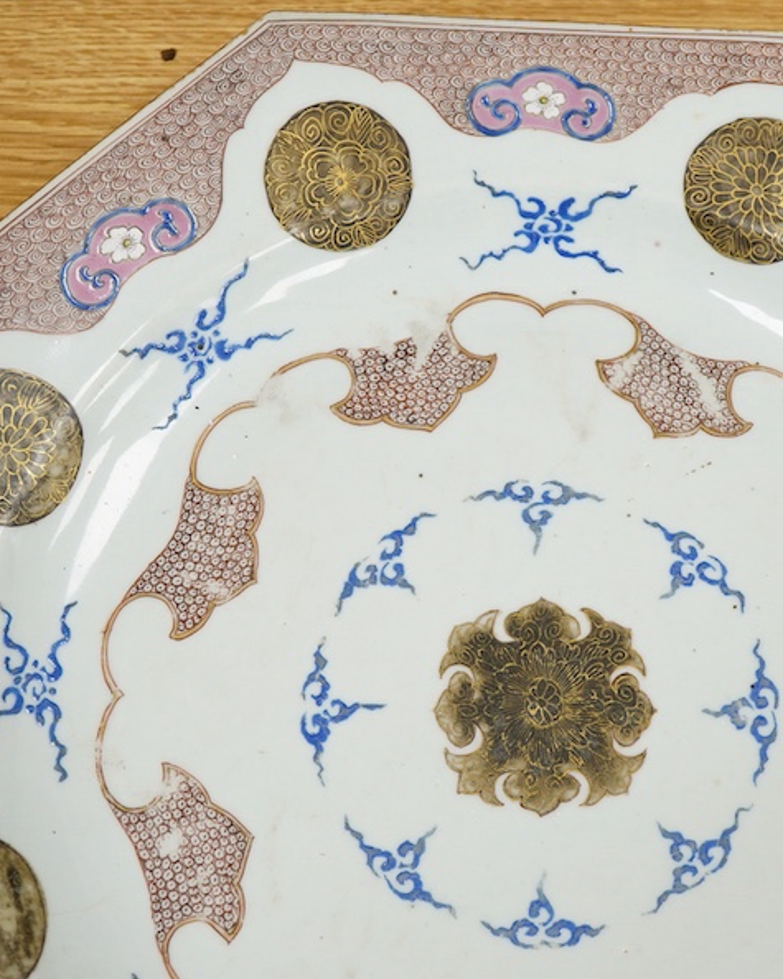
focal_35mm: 64
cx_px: 524
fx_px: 1854
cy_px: 488
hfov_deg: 23.7
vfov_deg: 29.6
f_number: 8
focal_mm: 30
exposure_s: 1/125
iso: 1250
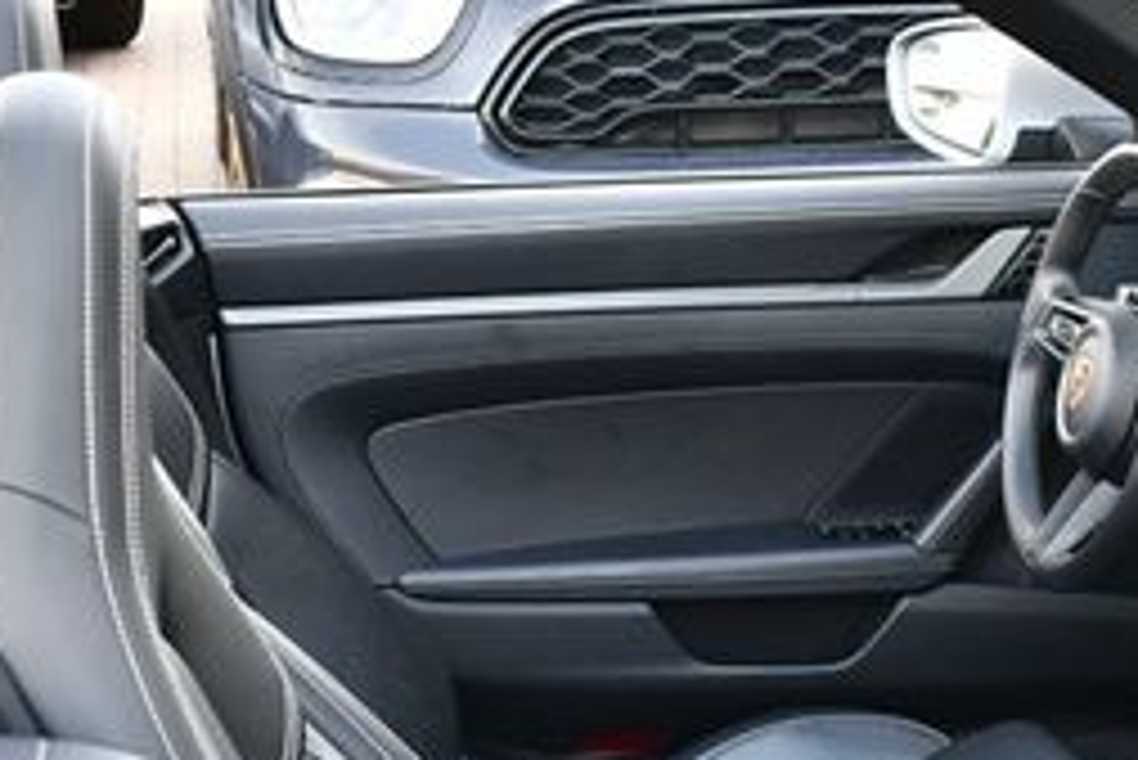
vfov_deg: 14.6
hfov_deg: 21.8
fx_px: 2878
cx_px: 1053
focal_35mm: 91
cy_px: 890
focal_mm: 18
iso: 720
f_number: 3.5
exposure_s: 1/250
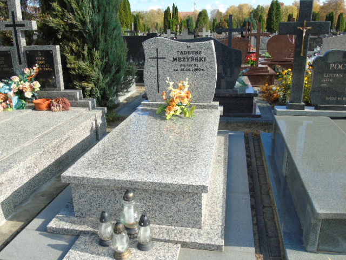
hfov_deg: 61.7
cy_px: 130
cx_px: 173
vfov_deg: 48.2
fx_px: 290
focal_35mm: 29
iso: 80
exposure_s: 1/320
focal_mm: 5.2
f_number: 3.6
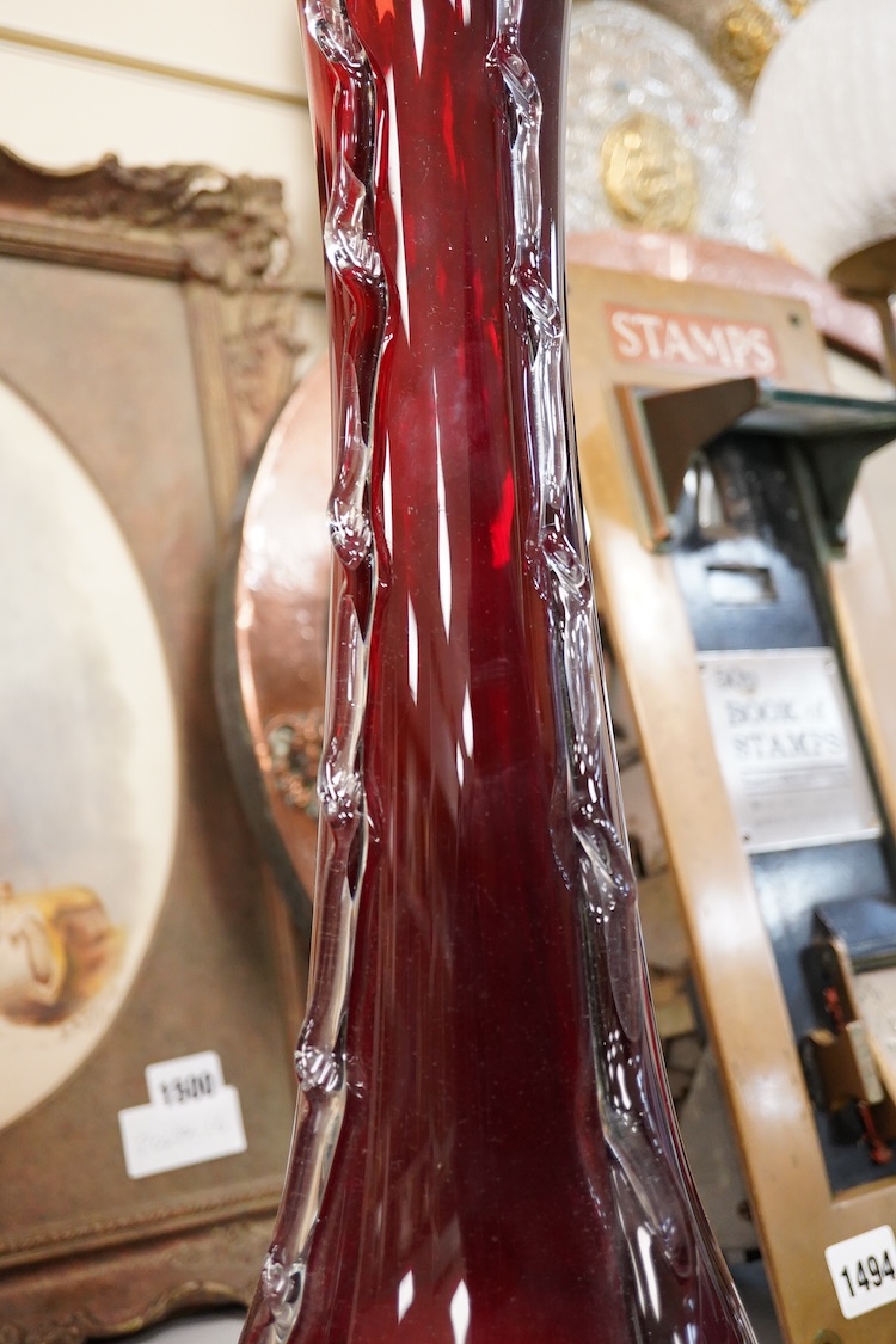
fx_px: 1680
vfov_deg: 43.6
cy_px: 672
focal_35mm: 45
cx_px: 448
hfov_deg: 29.9
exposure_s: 1/160
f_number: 3.5
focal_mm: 30
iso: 2500
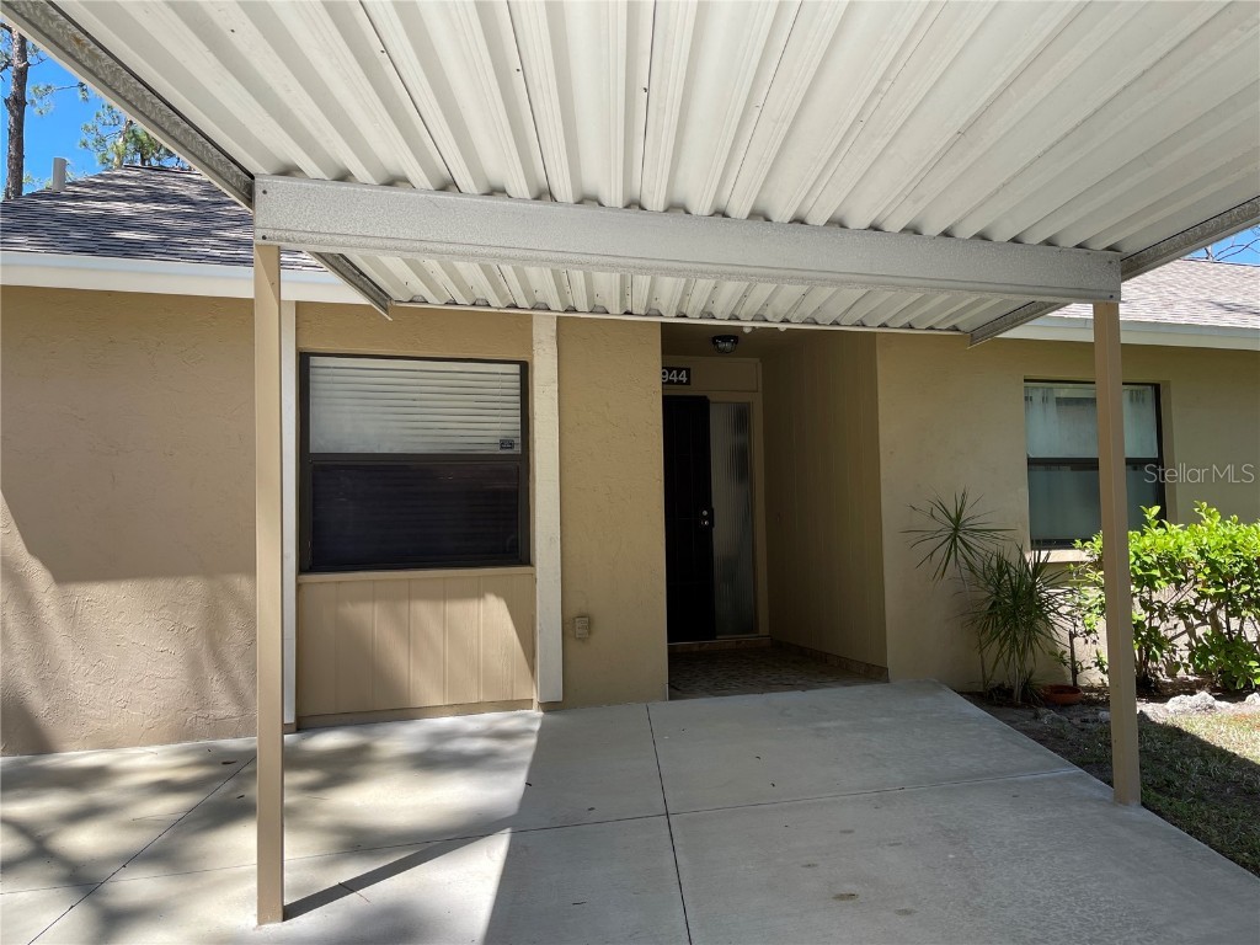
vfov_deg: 54.9
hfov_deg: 69.4
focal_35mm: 25
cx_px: 630
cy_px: 472
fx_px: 910
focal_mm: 5.1
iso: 32
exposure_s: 1/1109
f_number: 1.6
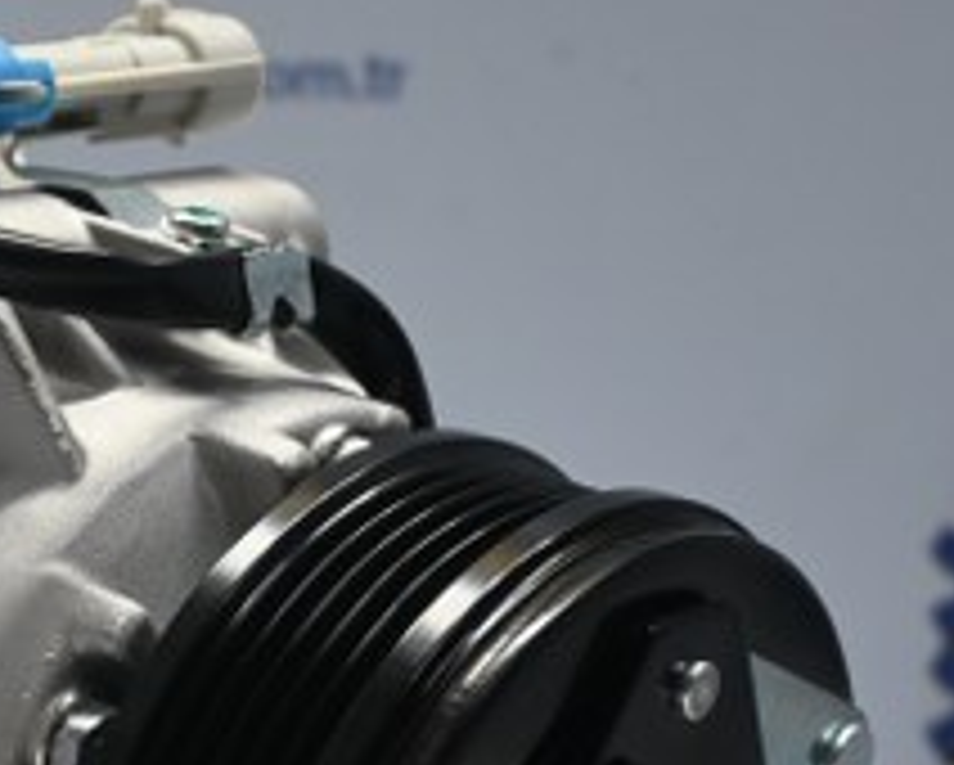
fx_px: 3937
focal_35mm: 139
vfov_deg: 11.0
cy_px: 662
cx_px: -54
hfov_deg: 13.6
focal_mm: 35
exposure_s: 1/60
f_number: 5.3
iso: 800
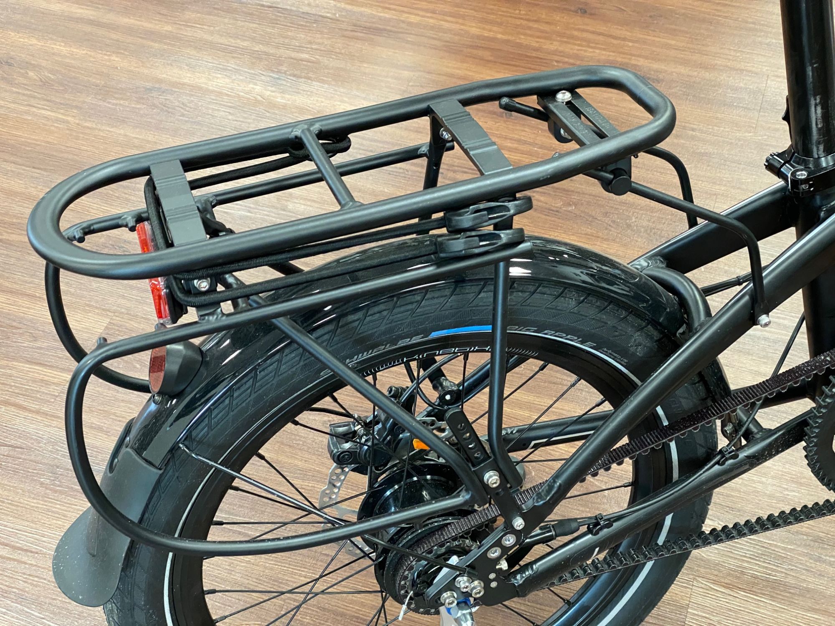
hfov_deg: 36.8
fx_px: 1254
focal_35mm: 52
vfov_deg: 28.0
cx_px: 418
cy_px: 313
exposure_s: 1/50
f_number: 2
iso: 250
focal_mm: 6
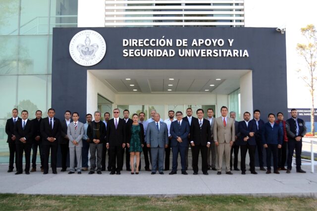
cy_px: 106
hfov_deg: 57.2
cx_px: 158
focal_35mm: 33
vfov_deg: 40.0
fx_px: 291
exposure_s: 1/160
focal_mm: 22
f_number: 4.5
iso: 140
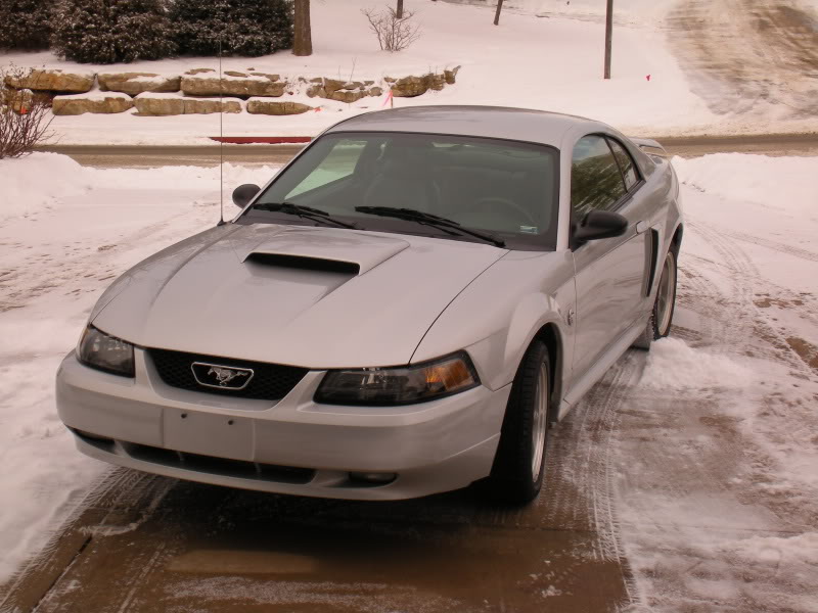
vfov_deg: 26.1
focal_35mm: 56
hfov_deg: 34.3
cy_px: 306
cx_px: 409
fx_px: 1323
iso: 64
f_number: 5.6
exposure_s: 1/243
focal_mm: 9.3
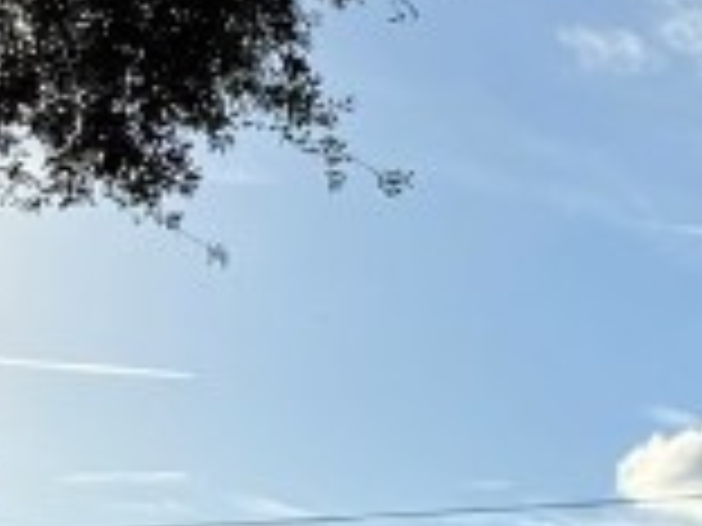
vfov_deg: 9.0
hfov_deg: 11.1
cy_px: 904
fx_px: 3204
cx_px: 1516
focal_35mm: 158
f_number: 1.78
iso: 80
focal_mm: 6.76
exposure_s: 1/7092
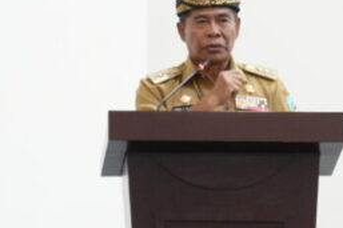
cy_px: 125
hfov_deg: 2.9
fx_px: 6665
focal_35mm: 700
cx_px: 244
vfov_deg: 2.0
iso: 12800
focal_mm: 240
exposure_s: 1/100
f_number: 6.3
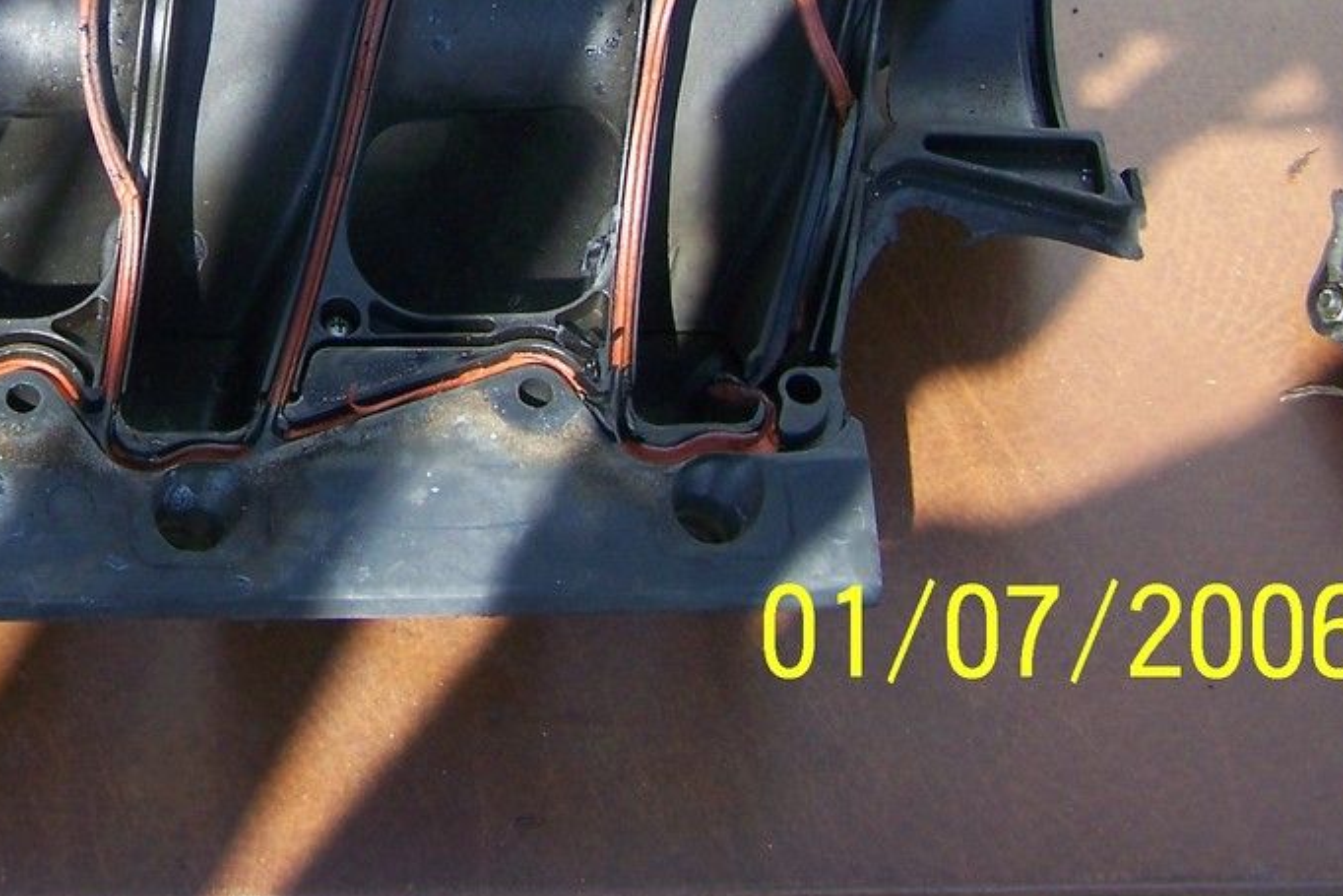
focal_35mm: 89
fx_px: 3321
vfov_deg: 14.8
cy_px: -224
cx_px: 18
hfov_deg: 22.1
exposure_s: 1/250
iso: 64
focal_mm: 6.3
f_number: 2.8
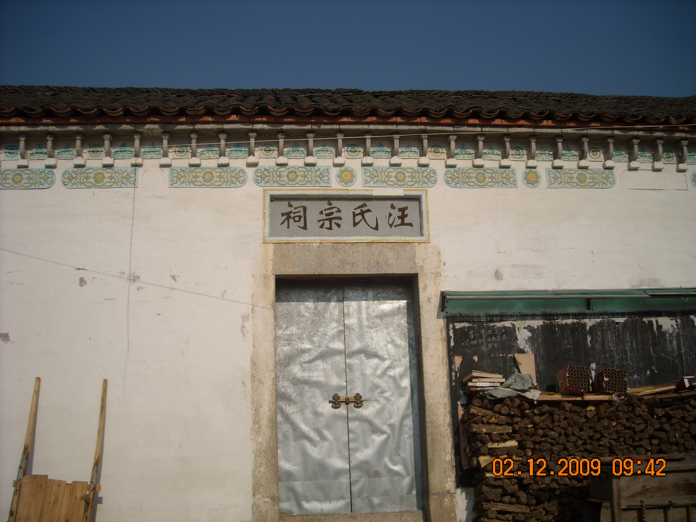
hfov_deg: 52.6
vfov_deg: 40.7
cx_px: 348
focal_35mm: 35
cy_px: 261
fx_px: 704
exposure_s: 1/877
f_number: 5.6
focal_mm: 5.7
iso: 64
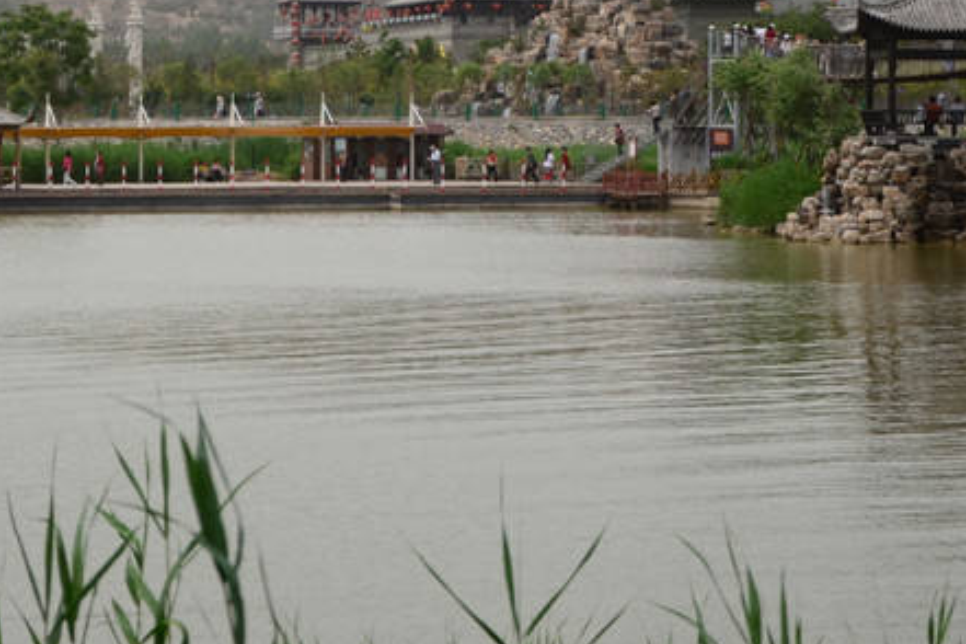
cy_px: -7
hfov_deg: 14.0
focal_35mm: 146
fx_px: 3917
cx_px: 357
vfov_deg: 9.3
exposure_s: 1/1000
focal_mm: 42
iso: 100
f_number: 4.8
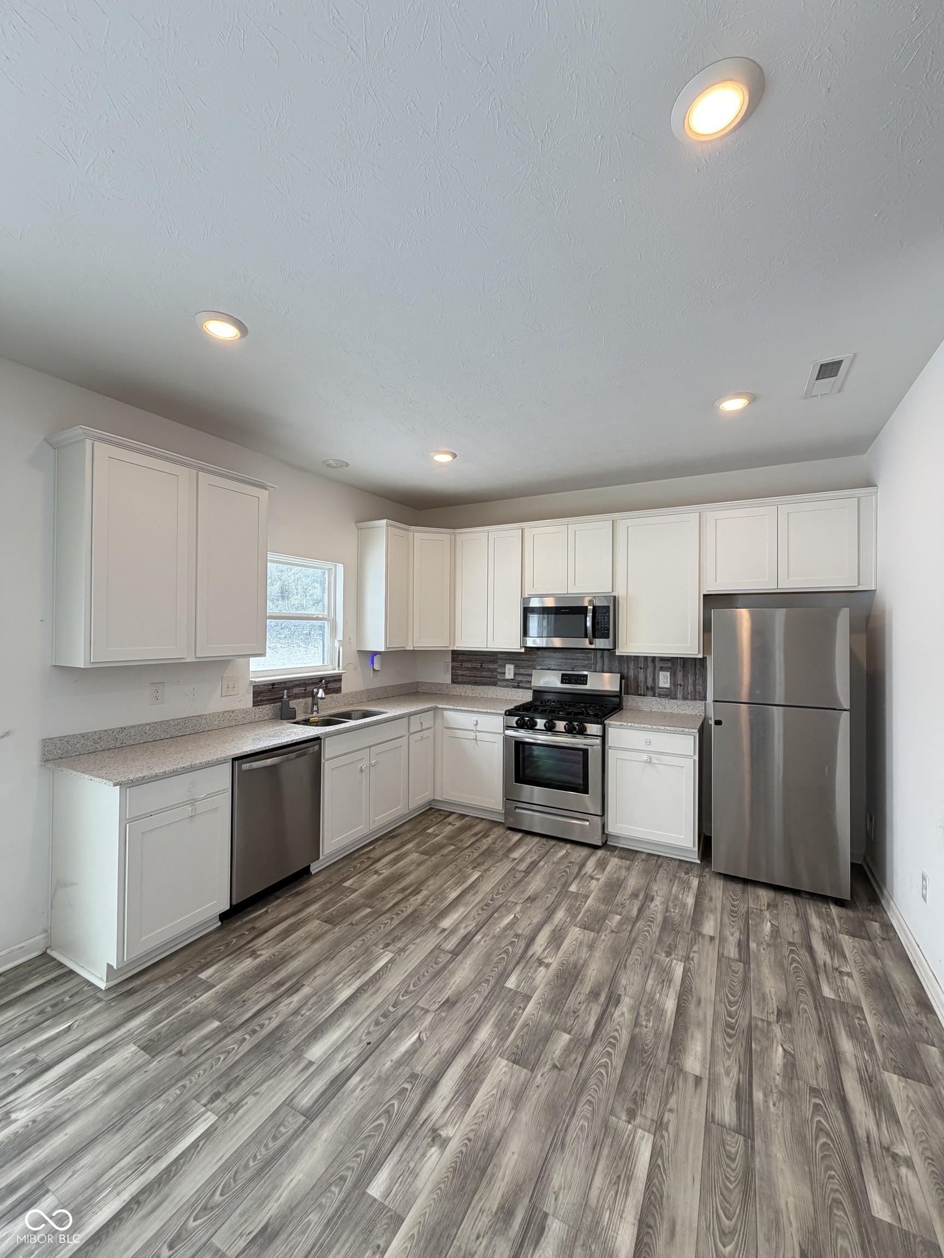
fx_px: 509
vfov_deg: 102.1
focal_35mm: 14
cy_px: 629
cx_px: 472
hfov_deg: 85.7
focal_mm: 2.22
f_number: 2.2
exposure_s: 1/120
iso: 200
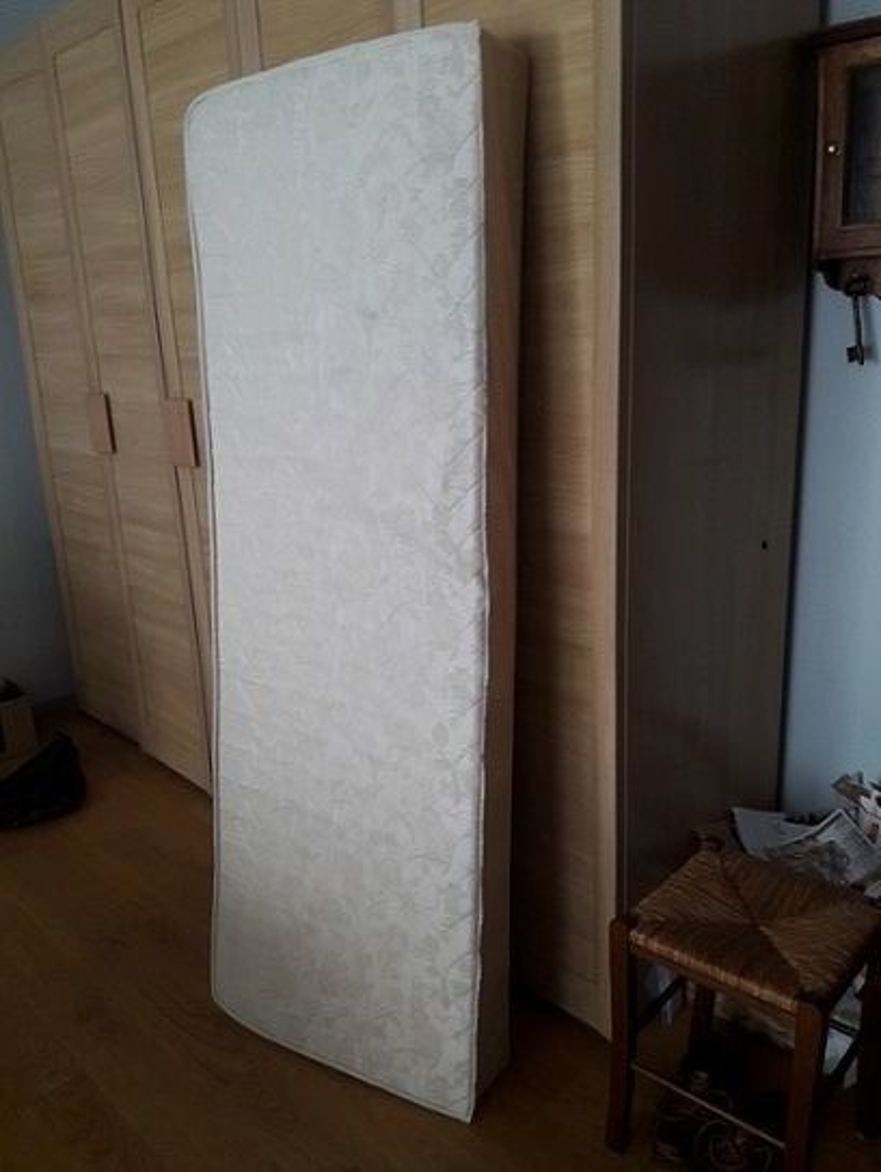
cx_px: 440
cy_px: 586
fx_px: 949
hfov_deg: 49.8
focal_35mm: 28
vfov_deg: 63.4
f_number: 1.9
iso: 80
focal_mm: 3.7
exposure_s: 1/33
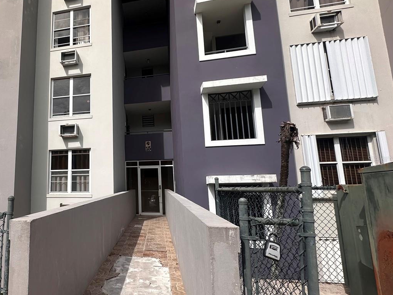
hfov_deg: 70.9
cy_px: 159
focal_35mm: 22
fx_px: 250
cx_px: 95
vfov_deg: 61.0
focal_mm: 2.22
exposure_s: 1/2451
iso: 40
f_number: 2.2
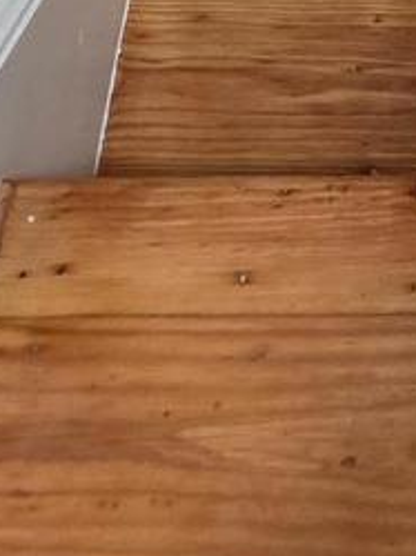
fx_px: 1284
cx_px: 554
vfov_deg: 14.5
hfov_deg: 17.2
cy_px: -810
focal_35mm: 80
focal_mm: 2.2
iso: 200
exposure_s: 1/60
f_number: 1.9
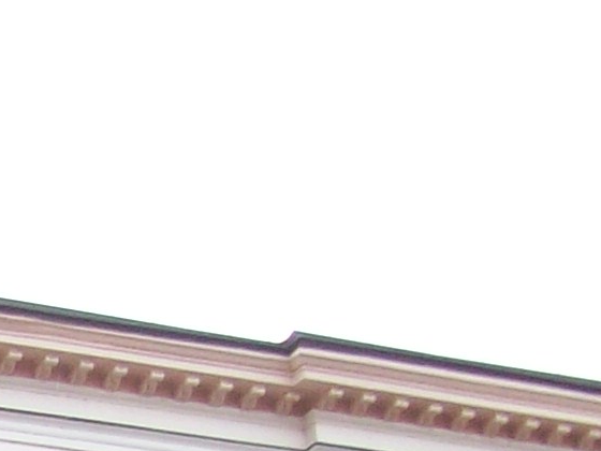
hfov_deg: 8.9
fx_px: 3455
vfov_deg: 6.8
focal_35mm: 199
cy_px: 1311
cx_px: -915
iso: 64
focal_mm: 5.7
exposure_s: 1/278
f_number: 2.8
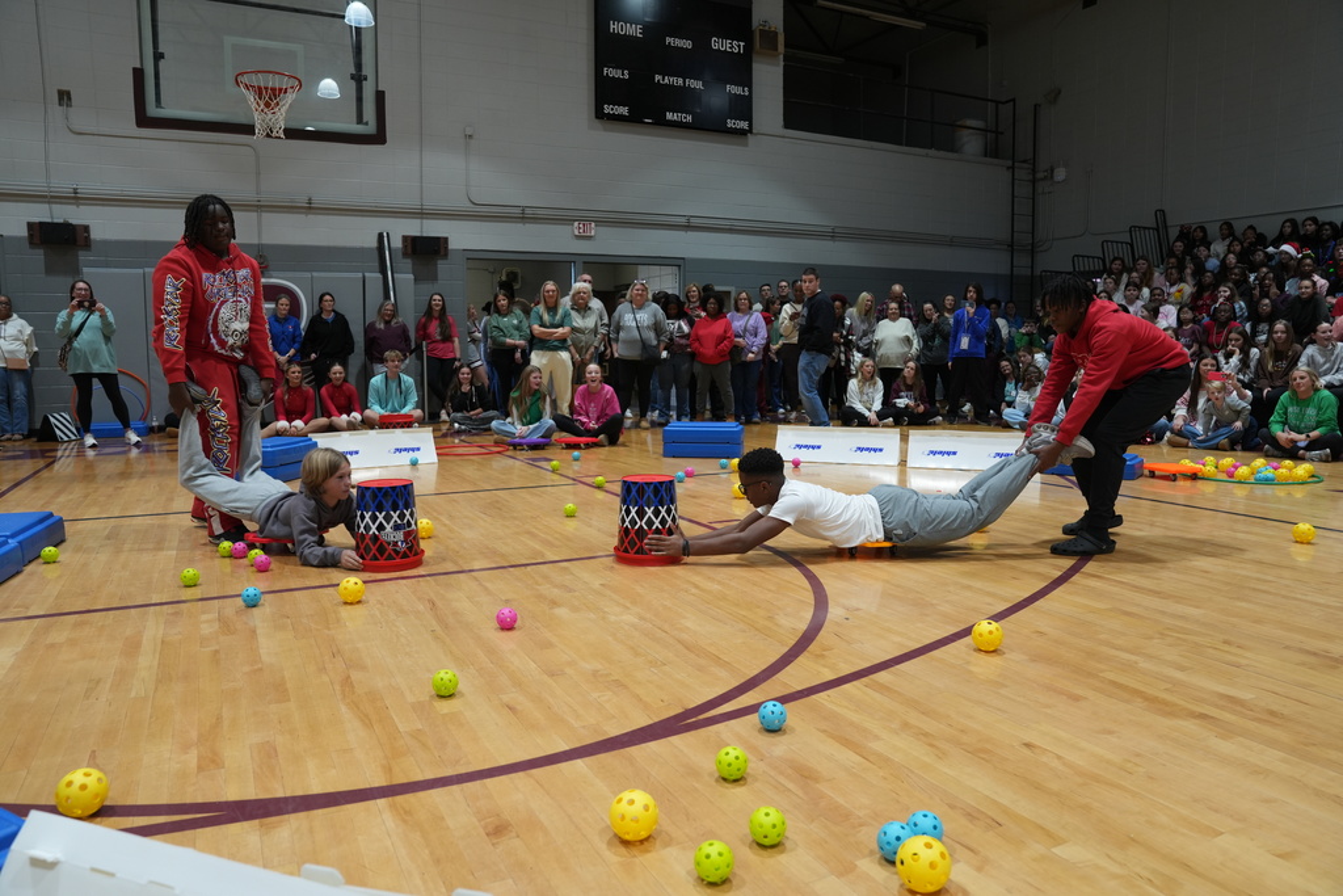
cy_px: 448
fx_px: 895
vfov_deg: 53.1
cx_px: 672
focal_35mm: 24
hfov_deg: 73.7
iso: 1000
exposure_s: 1/160
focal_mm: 24
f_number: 4
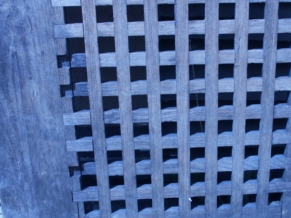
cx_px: 178
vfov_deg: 28.9
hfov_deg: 38.0
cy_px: 147
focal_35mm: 50
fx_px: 420
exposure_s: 1/400
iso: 100
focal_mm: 9.11
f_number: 7.1
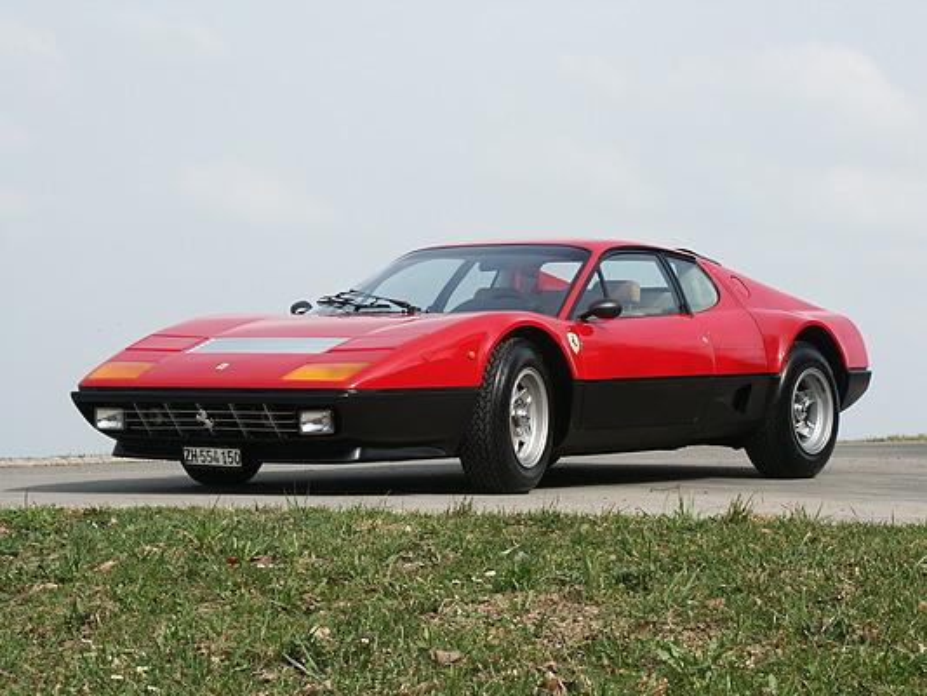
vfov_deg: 14.1
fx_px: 2812
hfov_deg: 18.7
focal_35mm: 105
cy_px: 348
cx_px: 464
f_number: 6.7
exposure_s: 1/350
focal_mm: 25.97
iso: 100
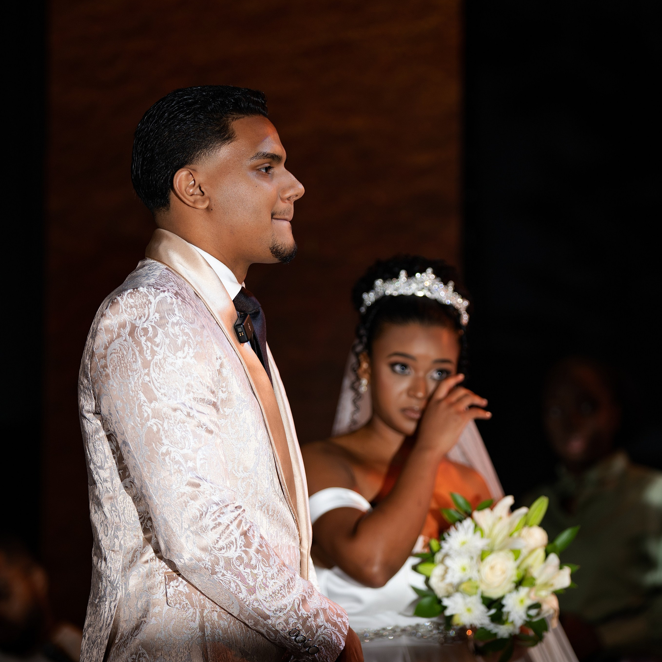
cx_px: 402
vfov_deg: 10.1
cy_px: 331
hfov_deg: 10.1
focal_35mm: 173
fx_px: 3743
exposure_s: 1/250
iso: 400
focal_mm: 135
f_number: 2.8
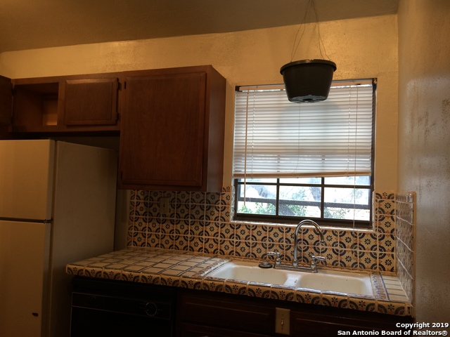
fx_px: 377
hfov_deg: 61.7
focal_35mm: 29
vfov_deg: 48.2
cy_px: 168
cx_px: 225
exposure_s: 1/30
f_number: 2.2
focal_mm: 4.15
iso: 64
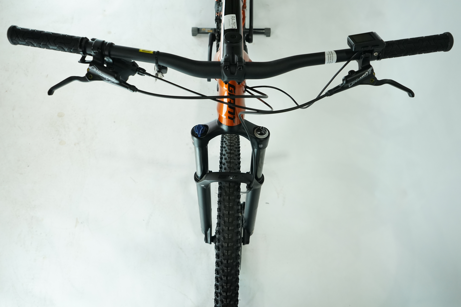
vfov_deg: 46.4
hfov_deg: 65.5
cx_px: 230
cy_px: 154
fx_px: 359
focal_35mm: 28
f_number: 5.6
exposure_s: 1/200
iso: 1600
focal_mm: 28
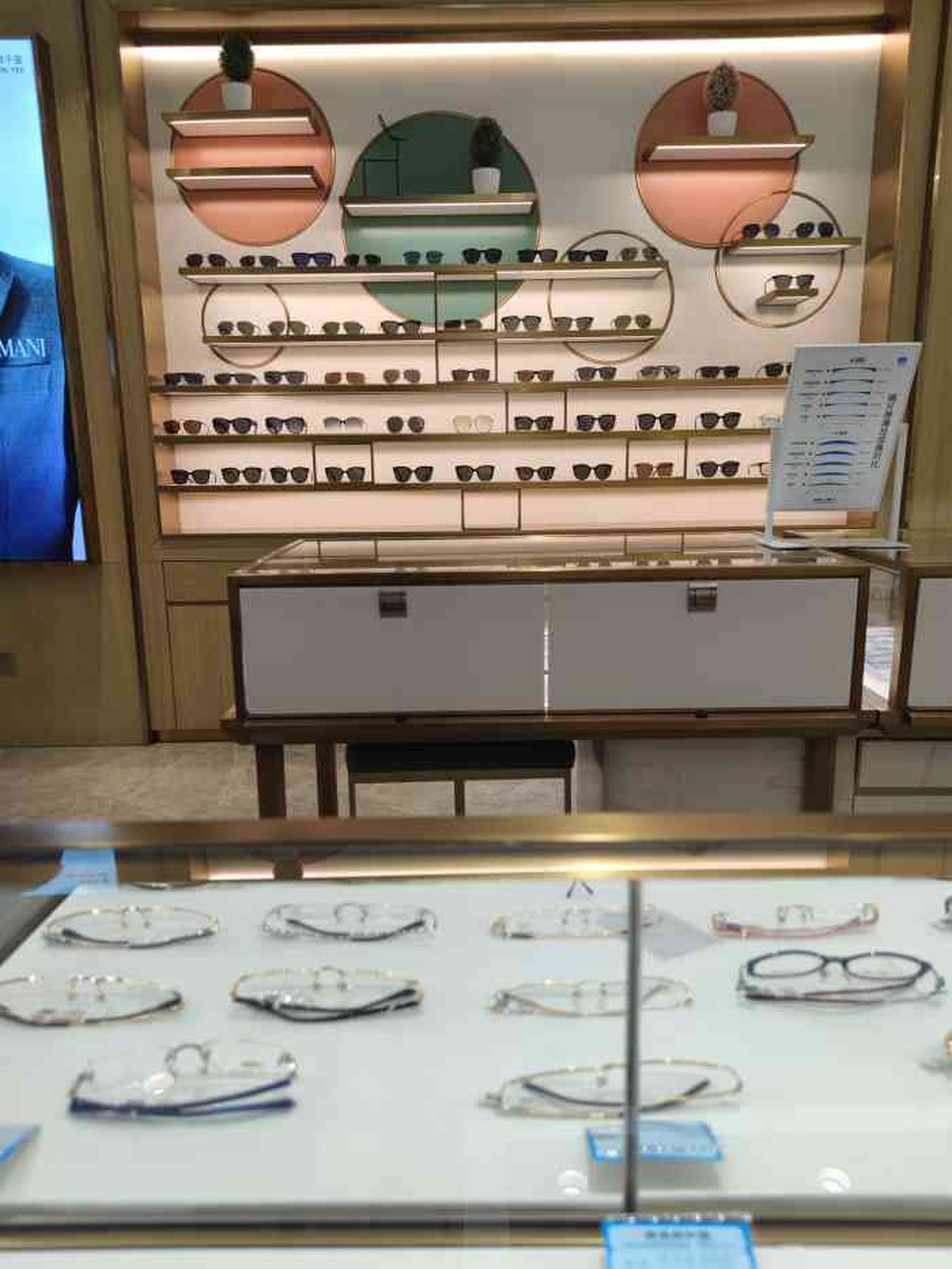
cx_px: 476
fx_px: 880
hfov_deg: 56.8
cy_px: 634
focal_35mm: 24
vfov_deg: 71.6
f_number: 1.69
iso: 50
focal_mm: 6.72
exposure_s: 1/200
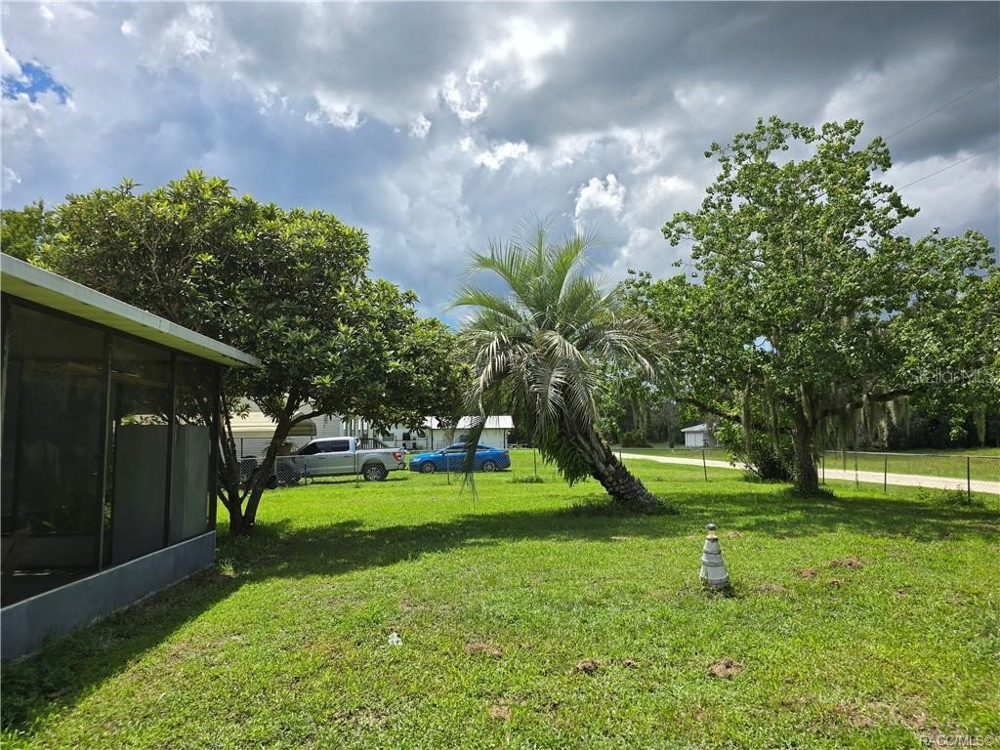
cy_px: 375
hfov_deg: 73.9
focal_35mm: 23
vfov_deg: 58.9
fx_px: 664
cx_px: 500
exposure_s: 1/922
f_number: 1.7
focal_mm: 6.3
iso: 12
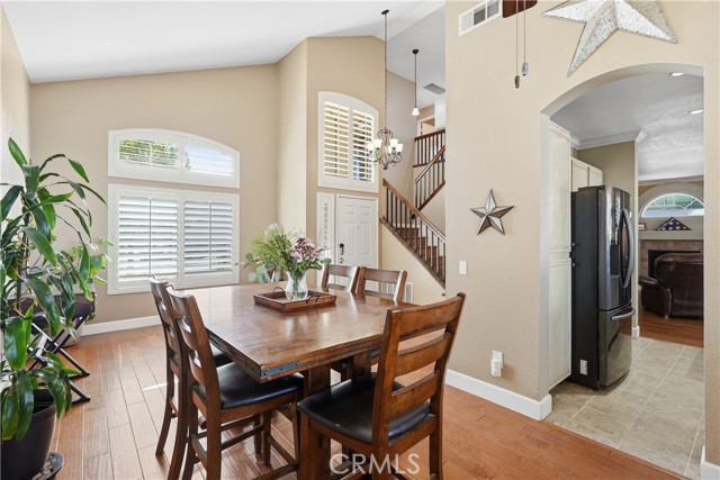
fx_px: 320
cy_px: 240
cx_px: 360
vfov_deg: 73.8
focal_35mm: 16
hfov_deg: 96.7
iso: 400
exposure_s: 1/15
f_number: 4
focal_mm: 16
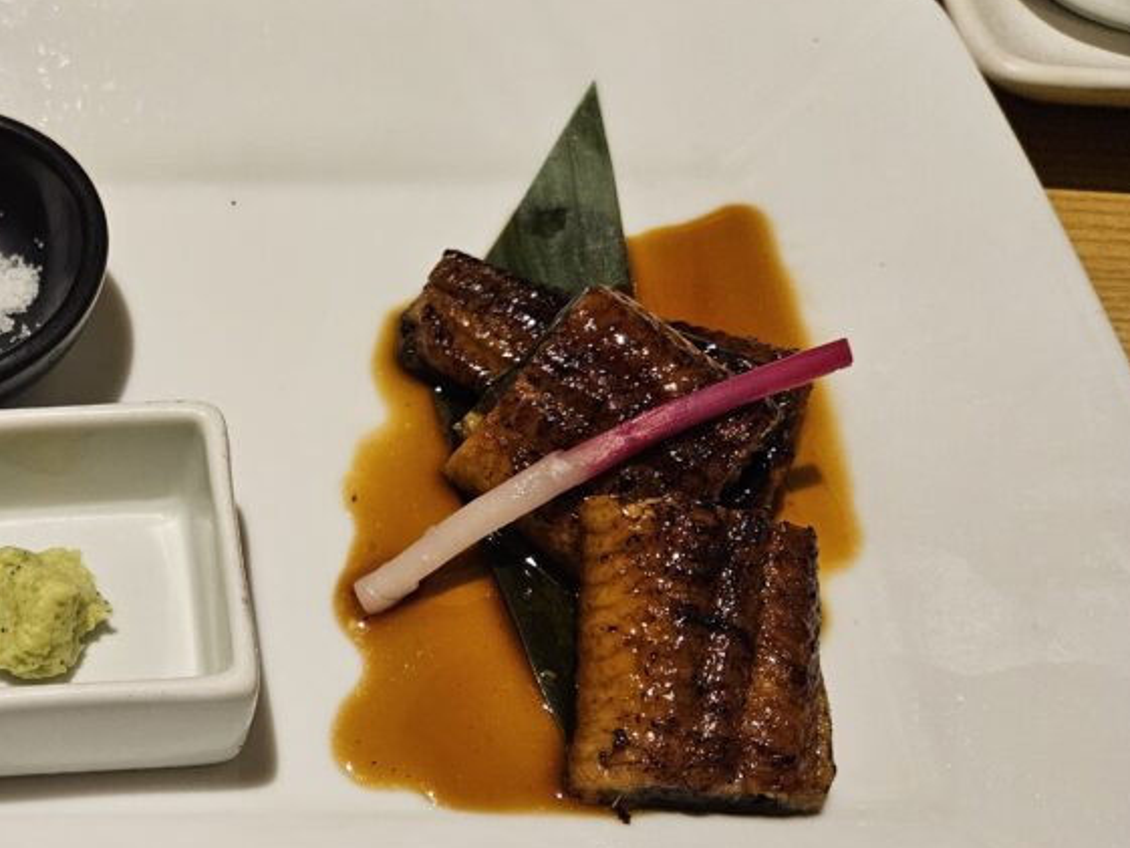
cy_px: 504
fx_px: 1371
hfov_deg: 41.3
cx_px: 113
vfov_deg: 34.3
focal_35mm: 42
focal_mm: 5.4
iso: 640
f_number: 1.8
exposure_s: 1/120
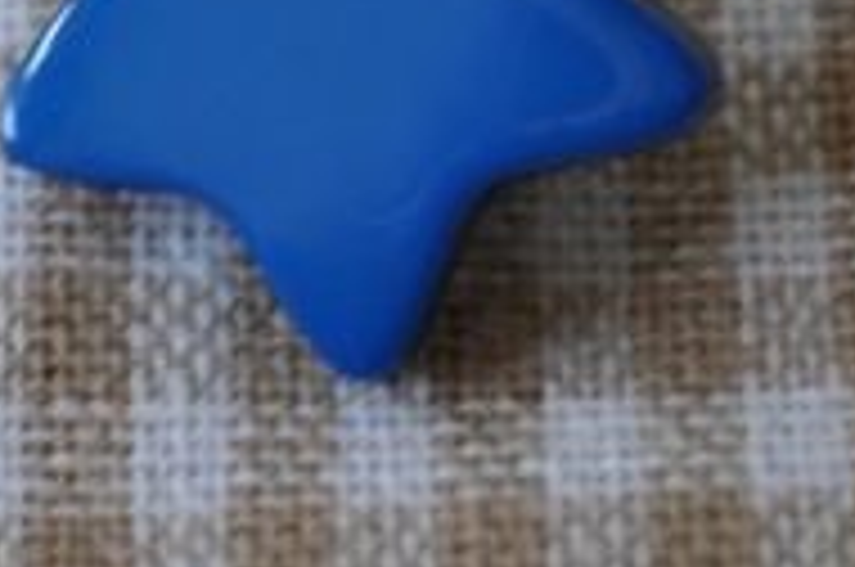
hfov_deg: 6.5
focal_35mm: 316
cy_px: 124
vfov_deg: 4.3
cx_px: 58
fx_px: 7492
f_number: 5.6
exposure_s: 1/60
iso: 500
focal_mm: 50
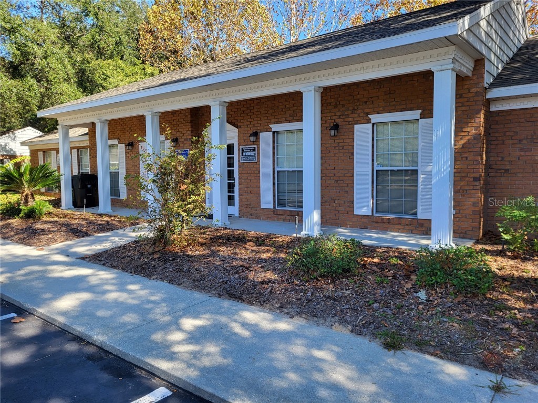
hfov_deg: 67.3
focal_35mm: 26
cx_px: 269
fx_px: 404
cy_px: 202
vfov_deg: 53.1
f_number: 1.8
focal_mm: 5.4
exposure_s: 1/485
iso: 40
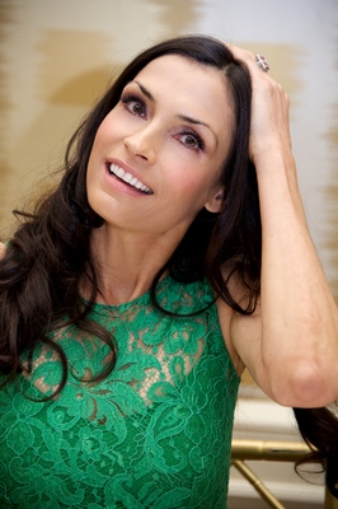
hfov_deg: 9.1
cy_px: 254
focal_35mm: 150
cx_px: 169
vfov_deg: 13.7
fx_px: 2116
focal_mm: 150
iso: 800
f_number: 5.6
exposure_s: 1/60
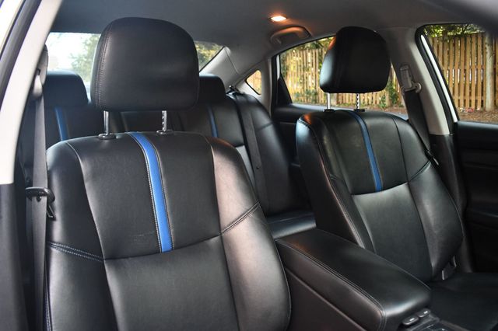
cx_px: 249
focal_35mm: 30
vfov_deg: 43.6
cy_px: 166
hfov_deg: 62.0
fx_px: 415
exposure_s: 1/125
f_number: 3.8
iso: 1600
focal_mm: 20
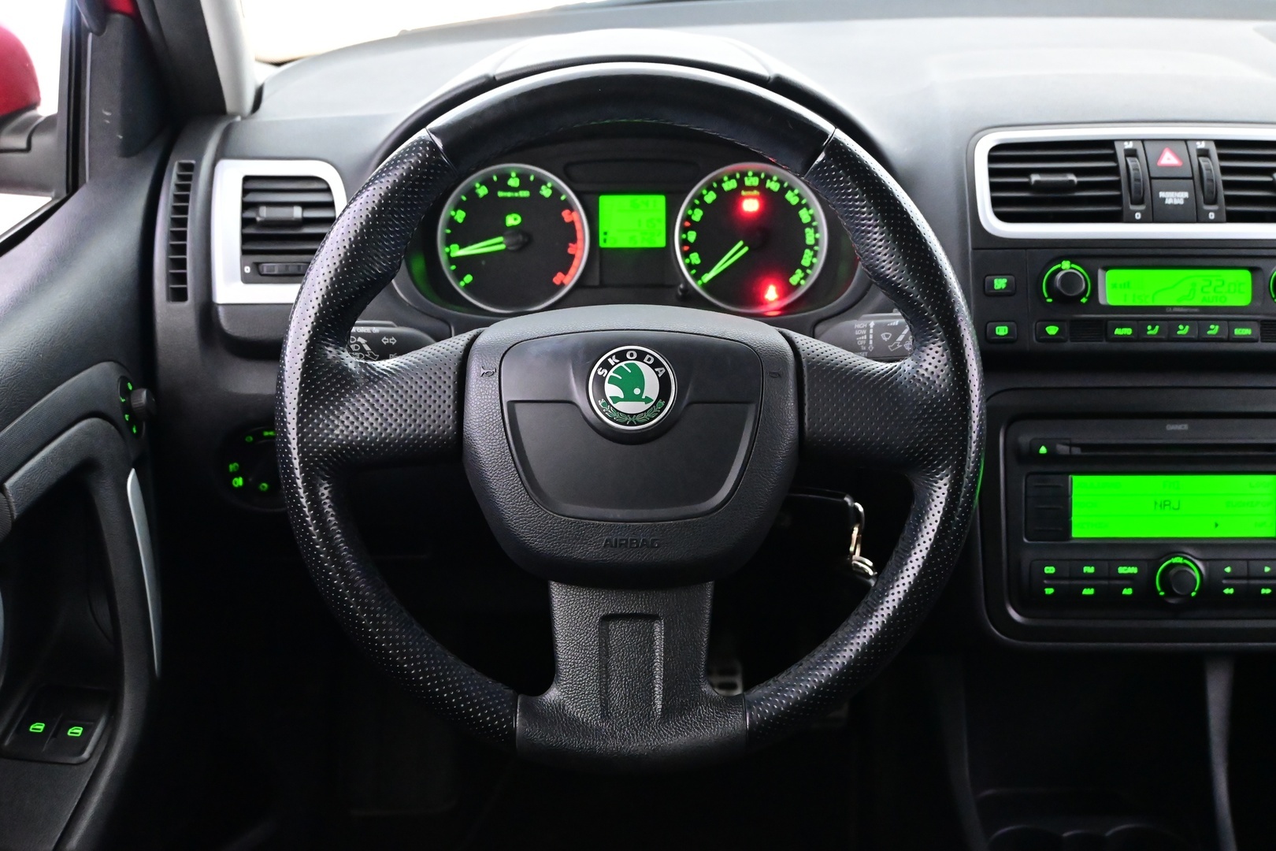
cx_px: 638
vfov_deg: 32.4
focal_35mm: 41
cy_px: 426
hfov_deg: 47.2
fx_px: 1462
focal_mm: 27.5
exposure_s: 1/25
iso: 6400
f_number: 4.5
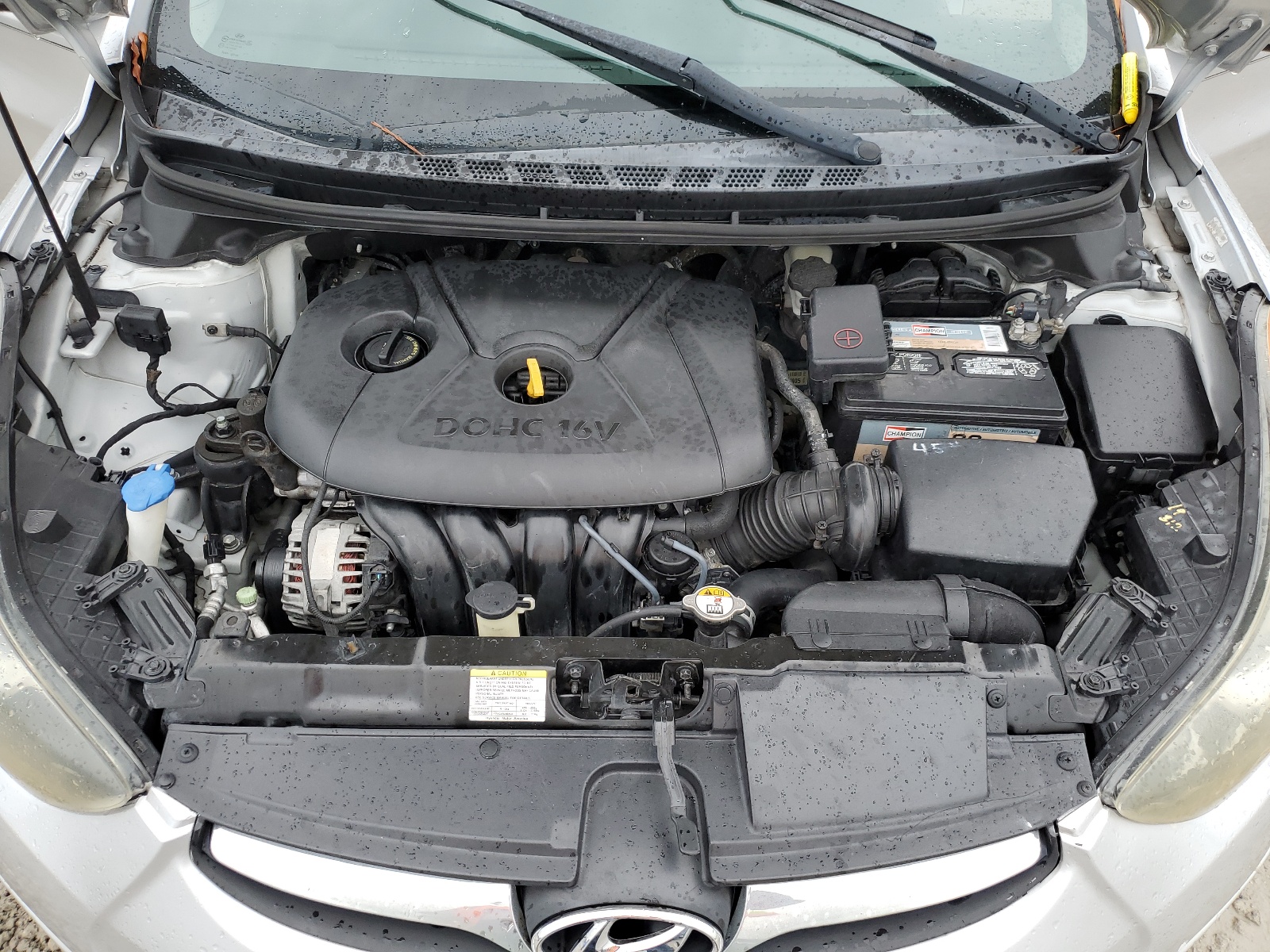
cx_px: 635
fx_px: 954
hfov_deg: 67.3
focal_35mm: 26
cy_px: 476
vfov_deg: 53.1
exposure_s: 1/455
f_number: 1.5
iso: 50
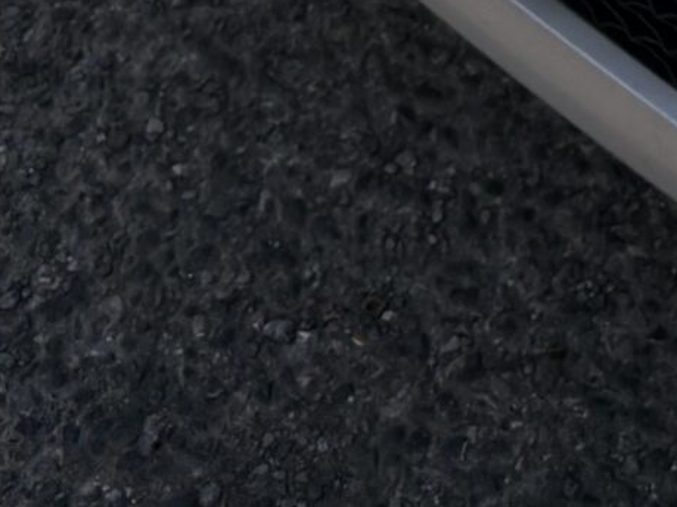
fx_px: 2835
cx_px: 1235
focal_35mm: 145
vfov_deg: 9.1
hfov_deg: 12.4
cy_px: -752
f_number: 1.6
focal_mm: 5.96
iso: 50
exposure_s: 1/6993
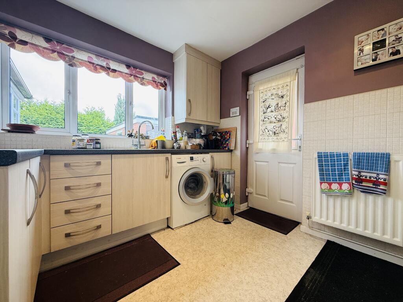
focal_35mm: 14
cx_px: 202
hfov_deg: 102.1
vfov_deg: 85.7
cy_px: 151
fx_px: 163
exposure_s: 1/100
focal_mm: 2.22
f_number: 2.2
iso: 125
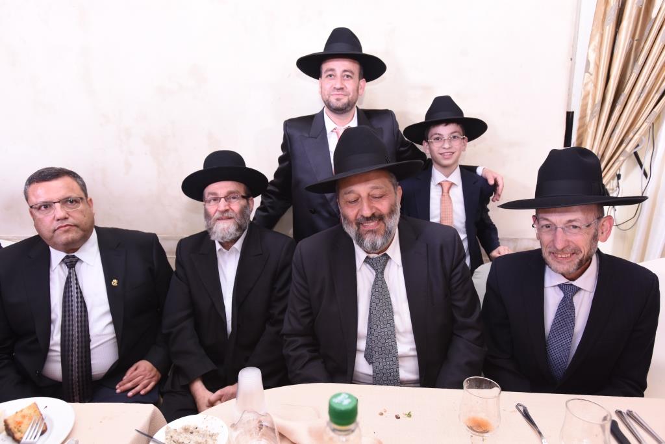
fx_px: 406
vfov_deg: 57.2
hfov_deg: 78.6
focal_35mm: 22
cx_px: 332
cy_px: 222
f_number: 4.5
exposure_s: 1/100
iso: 640
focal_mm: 22
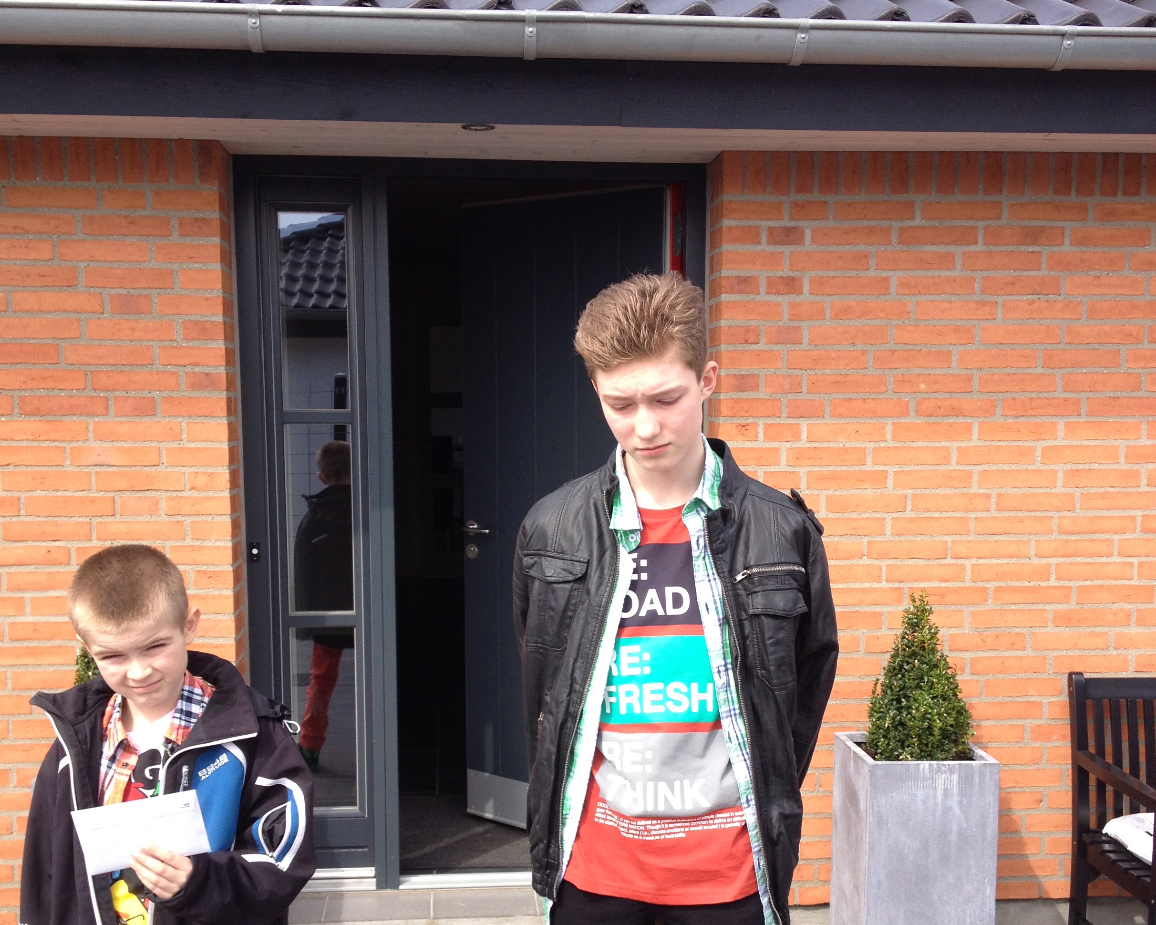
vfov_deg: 32.6
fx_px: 1574
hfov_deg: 40.3
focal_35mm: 46
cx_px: 574
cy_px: 582
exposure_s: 1/468
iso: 50
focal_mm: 4.28
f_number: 2.4
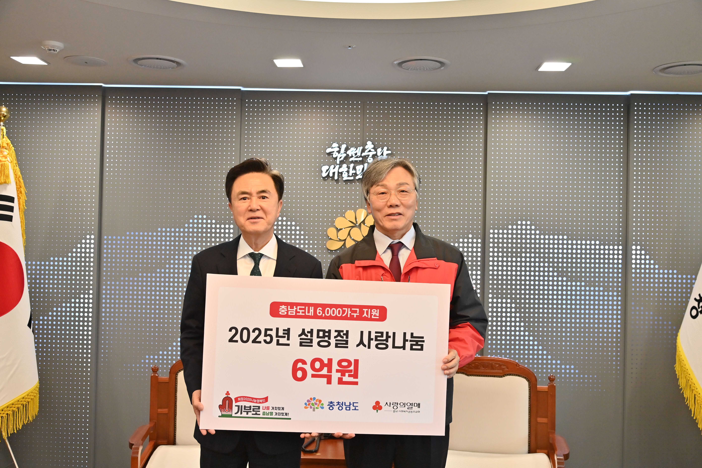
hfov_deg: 50.7
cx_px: 351
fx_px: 741
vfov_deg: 35.1
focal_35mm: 38
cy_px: 234
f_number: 5
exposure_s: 1/250
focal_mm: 38
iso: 2000
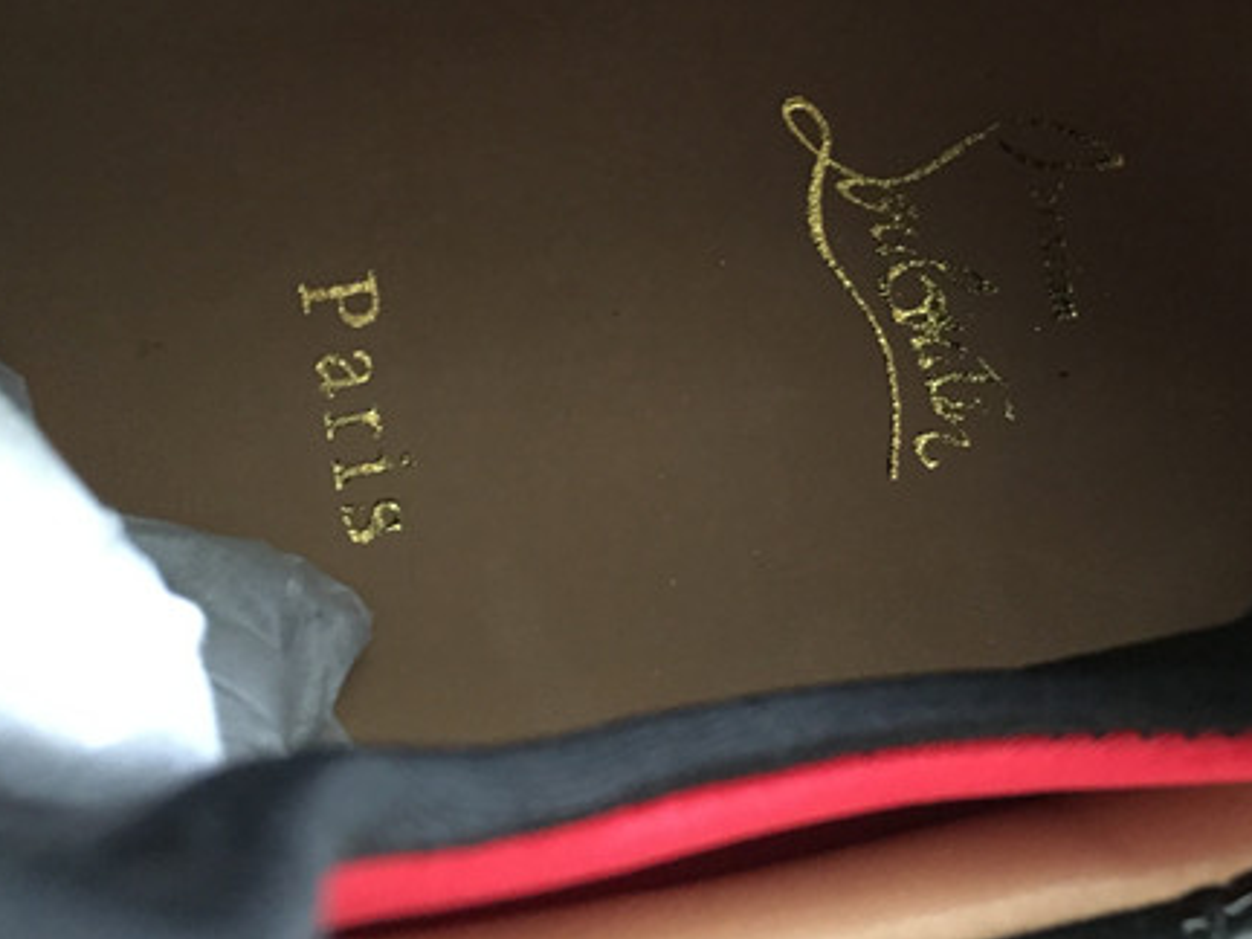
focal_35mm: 47
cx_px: 788
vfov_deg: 30.5
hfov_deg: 40.1
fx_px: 1700
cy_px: 265
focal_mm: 4.15
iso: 100
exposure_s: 1/4
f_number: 2.2
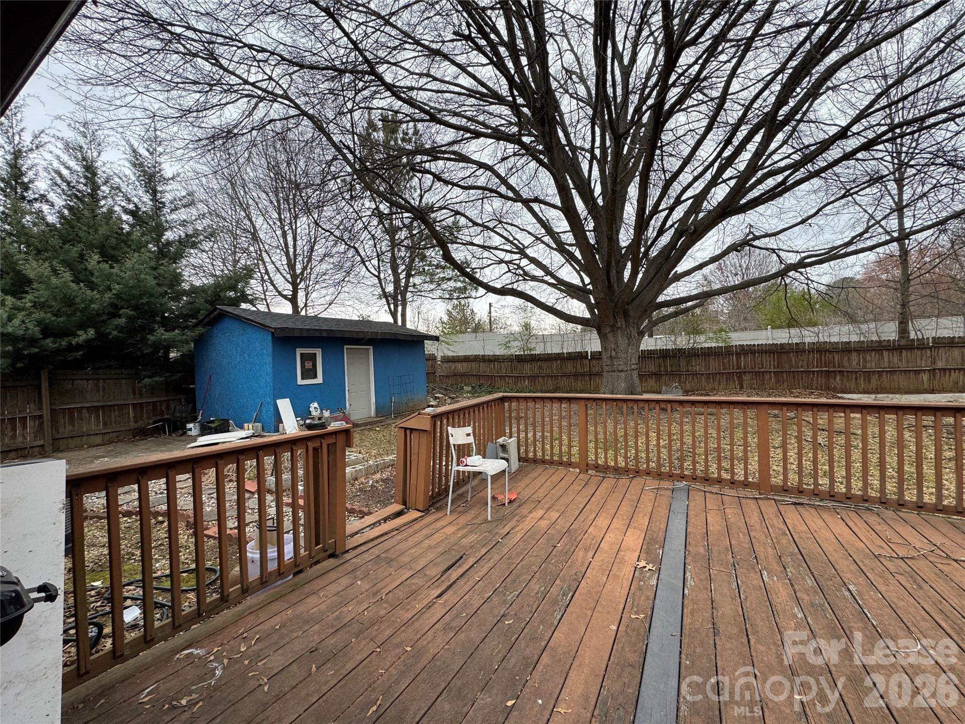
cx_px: 482
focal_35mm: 14
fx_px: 390
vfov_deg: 85.7
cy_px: 362
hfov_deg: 102.1
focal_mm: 2.22
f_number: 2.2
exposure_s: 1/119
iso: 40
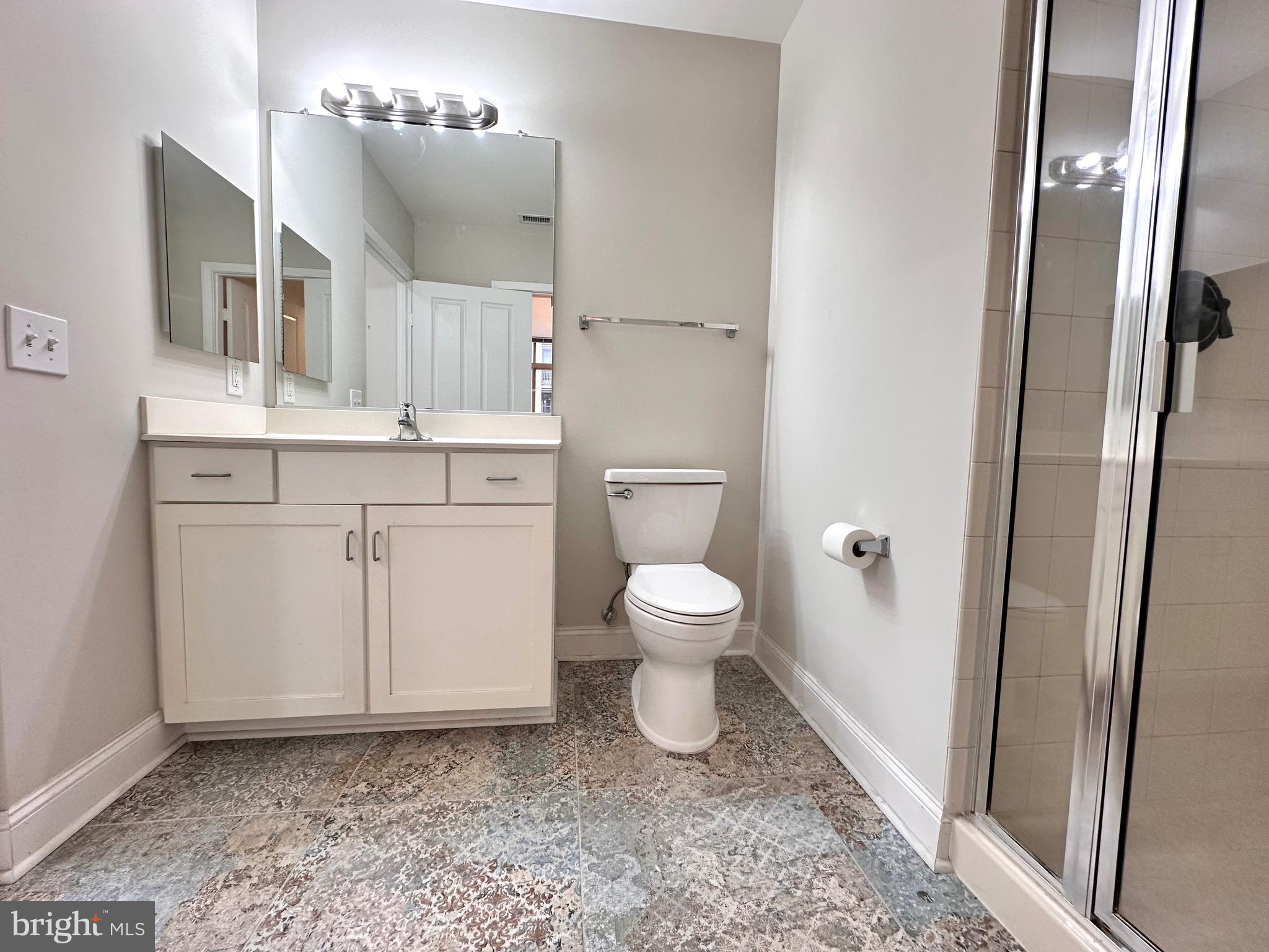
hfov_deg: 102.1
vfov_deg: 85.7
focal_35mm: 14
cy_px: 476
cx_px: 634
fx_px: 513
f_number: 2.2
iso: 160
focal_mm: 2.22
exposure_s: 1/120
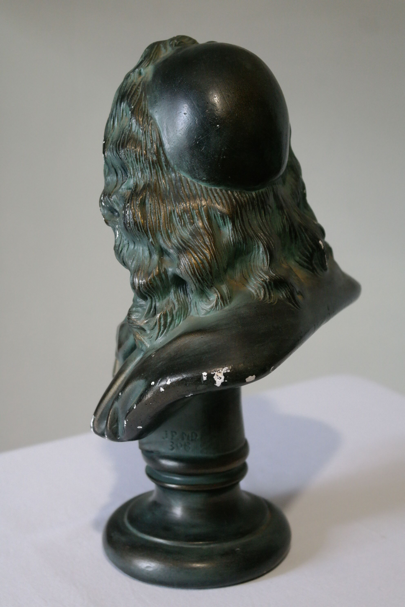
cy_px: 304
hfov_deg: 19.7
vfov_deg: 29.2
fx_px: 1164
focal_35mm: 69
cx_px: 202
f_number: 5
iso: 1600
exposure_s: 1/80
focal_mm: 45
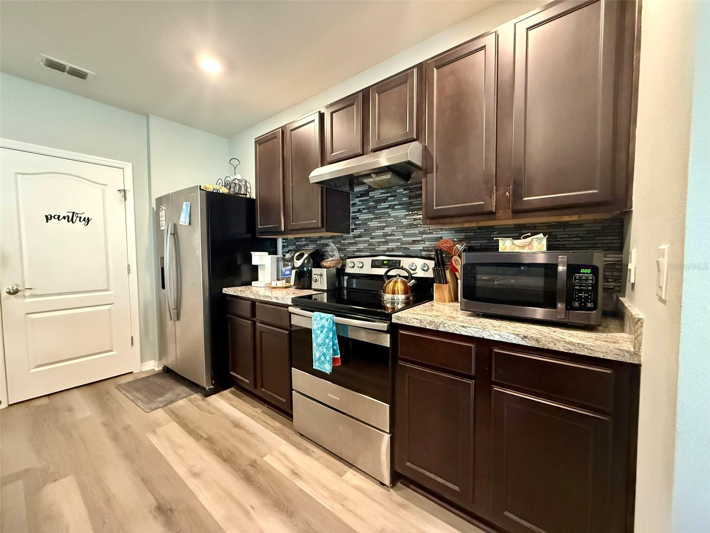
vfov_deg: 85.7
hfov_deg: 102.1
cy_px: 266
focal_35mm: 14
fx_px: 287
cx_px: 355
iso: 1250
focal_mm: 2.22
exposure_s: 1/60
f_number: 2.2
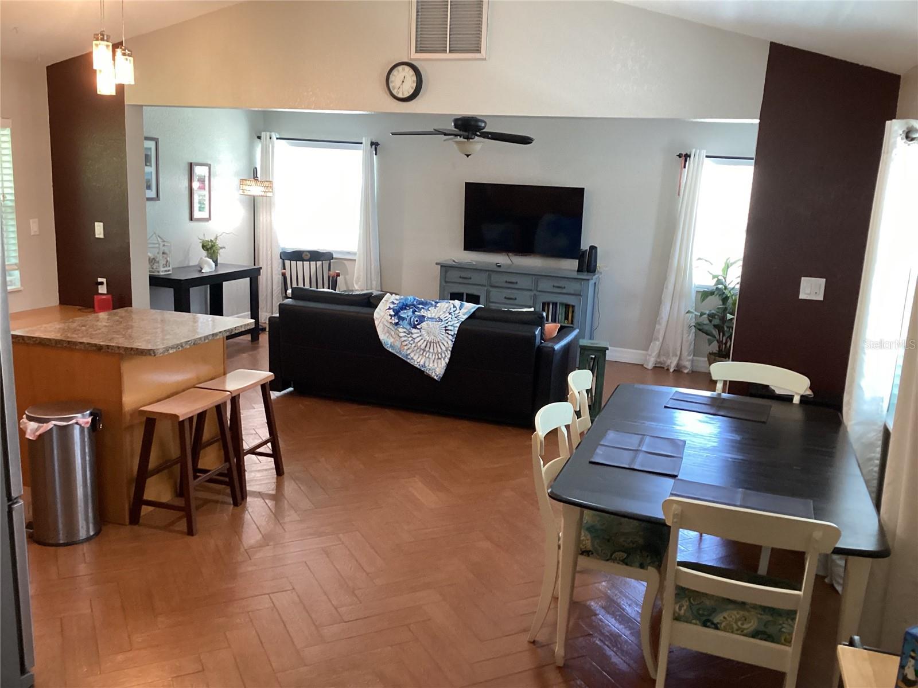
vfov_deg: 45.4
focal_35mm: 31
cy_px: 344
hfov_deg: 58.4
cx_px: 459
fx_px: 822
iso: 320
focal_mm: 3.3
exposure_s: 1/50
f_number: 2.4
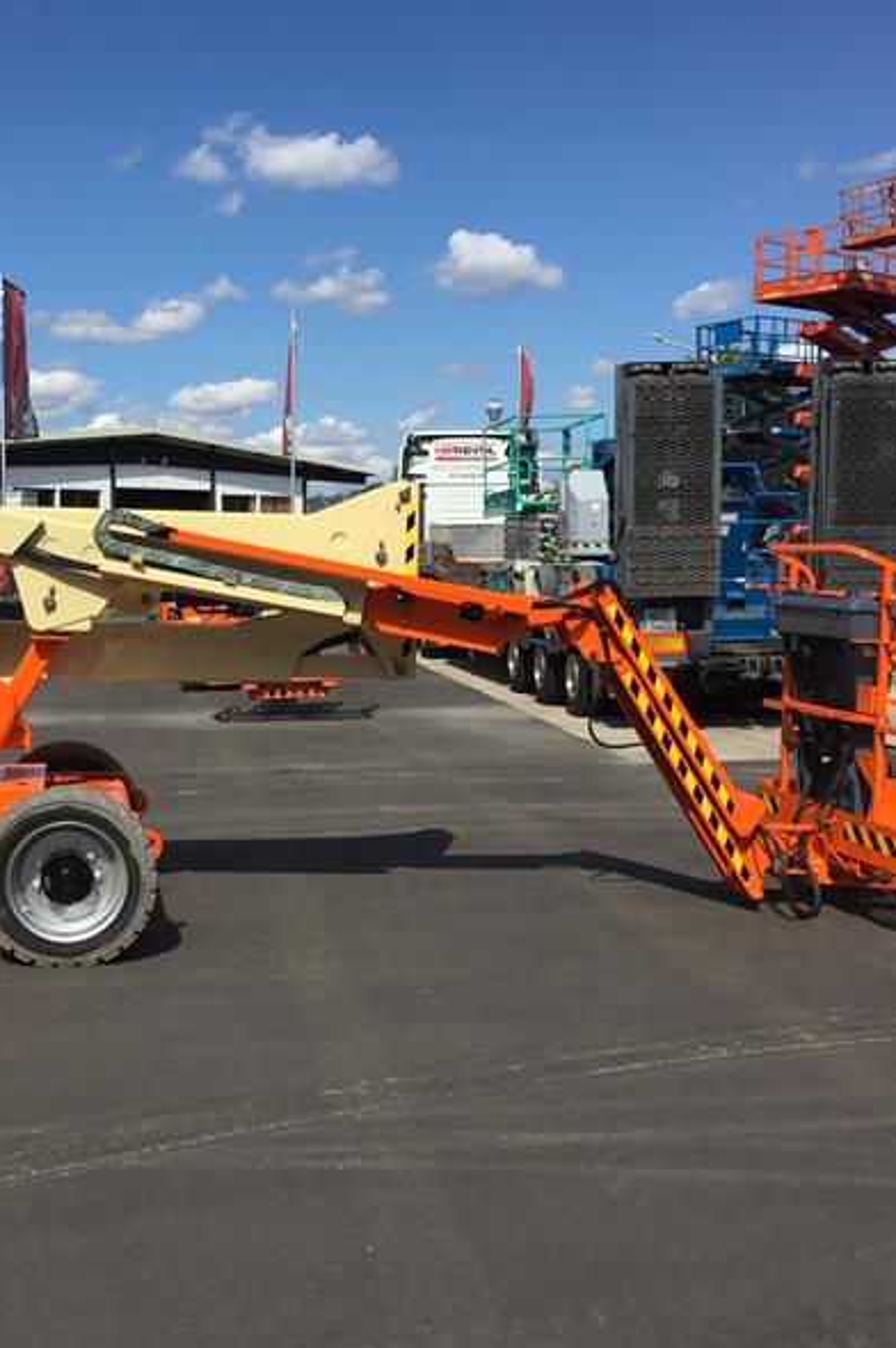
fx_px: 1532
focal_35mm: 41
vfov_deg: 47.4
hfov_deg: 32.1
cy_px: 684
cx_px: 251
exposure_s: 1/2326
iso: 32
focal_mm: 4.15
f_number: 2.2
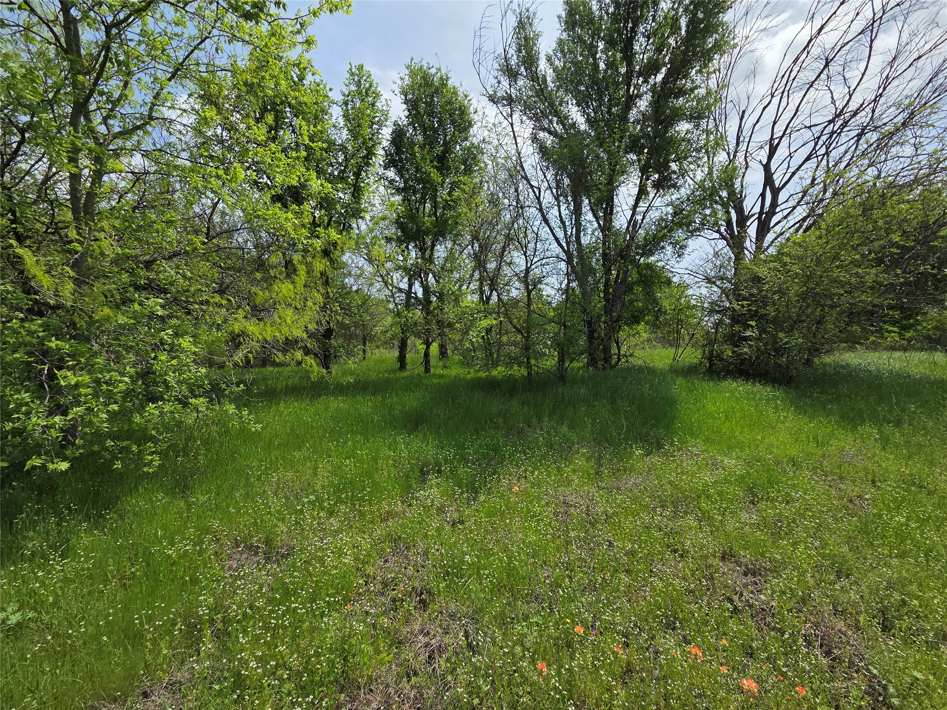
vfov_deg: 89.9
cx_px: 474
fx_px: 356
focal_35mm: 13
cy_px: 355
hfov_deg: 106.2
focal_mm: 2.2
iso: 50
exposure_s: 1/2365
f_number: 2.2
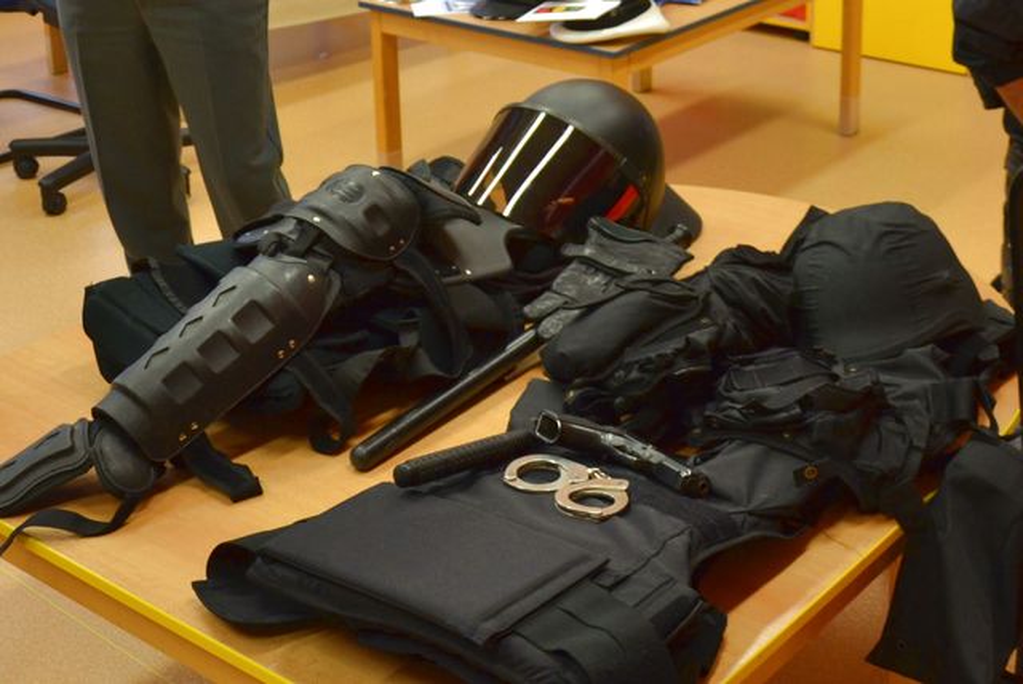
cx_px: 512
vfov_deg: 48.0
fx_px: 768
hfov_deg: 67.3
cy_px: 342
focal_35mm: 27
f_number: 3.5
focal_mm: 18
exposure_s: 1/50
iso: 400
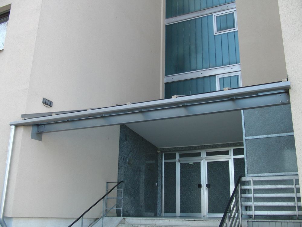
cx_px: 151
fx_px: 323
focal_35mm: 37
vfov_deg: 38.7
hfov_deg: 50.1
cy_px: 114
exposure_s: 1/125
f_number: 3.6
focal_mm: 6.42
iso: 100
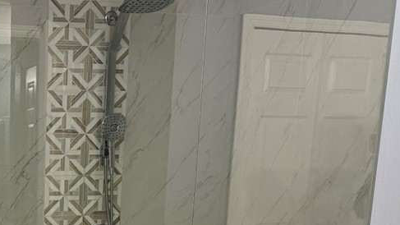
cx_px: 3
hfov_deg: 34.5
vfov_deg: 20.8
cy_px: 250
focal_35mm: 55
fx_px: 583
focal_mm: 6.76
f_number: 1.78
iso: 320
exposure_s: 1/120
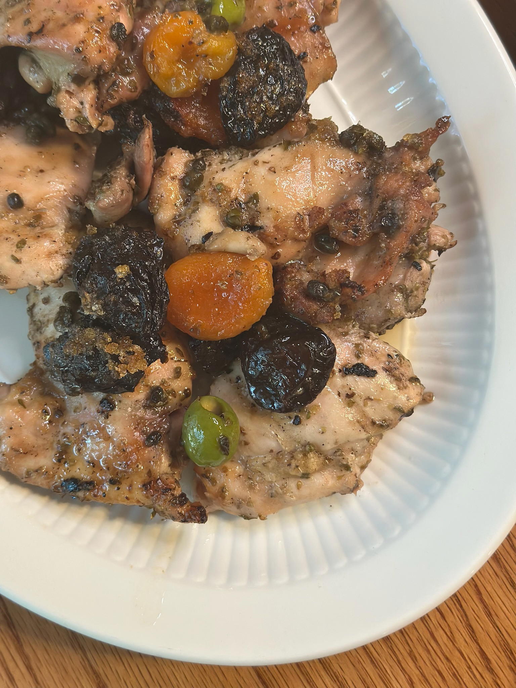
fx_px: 954
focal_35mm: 48
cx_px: 258
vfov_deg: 39.7
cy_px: 344
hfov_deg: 30.3
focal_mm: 6.86
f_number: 1.78
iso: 320
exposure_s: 1/60
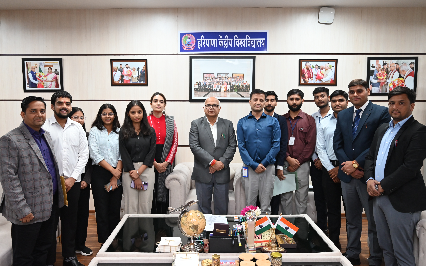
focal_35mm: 31
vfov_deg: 40.6
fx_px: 360
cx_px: 214
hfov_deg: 61.2
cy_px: 135
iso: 2200
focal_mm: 30
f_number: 4
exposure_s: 1/125
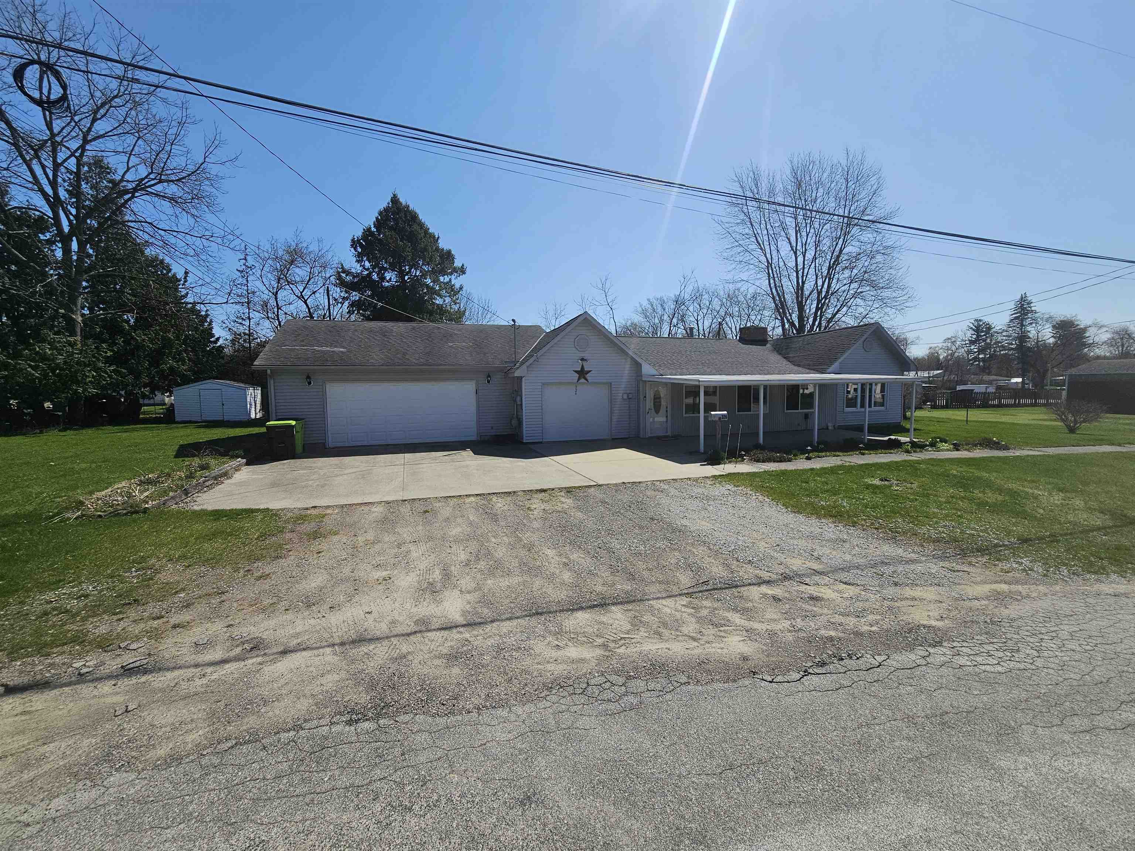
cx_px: 568
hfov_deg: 106.2
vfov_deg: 89.9
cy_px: 426
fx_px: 426
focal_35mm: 13
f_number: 2.2
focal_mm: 2.2
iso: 50
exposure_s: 1/4120
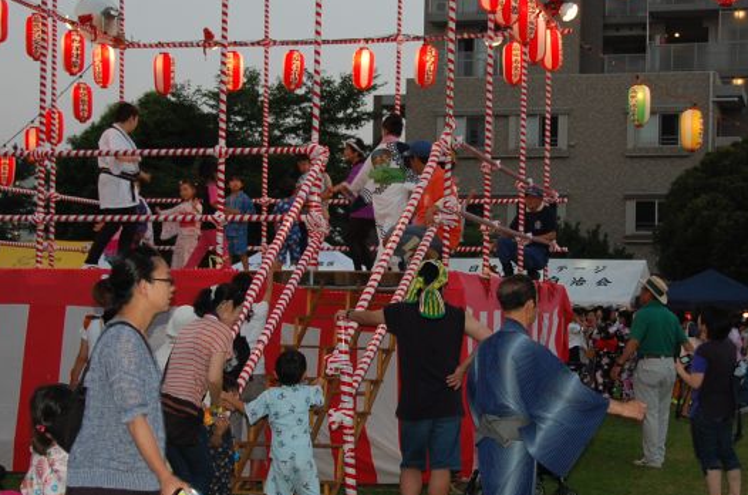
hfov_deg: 27.7
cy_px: 256
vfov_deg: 18.6
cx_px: 421
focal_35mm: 73
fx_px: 1513
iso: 400
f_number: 4.2
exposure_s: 1/60
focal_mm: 32
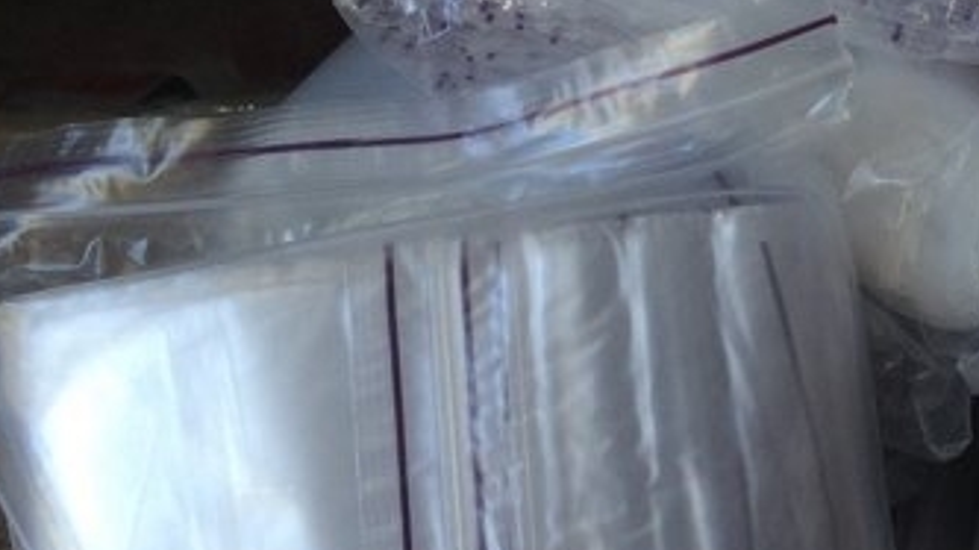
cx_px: 1135
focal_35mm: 76
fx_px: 1972
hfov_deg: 25.4
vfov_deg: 15.9
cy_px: 206
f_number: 2.2
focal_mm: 4.15
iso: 40
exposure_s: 1/120
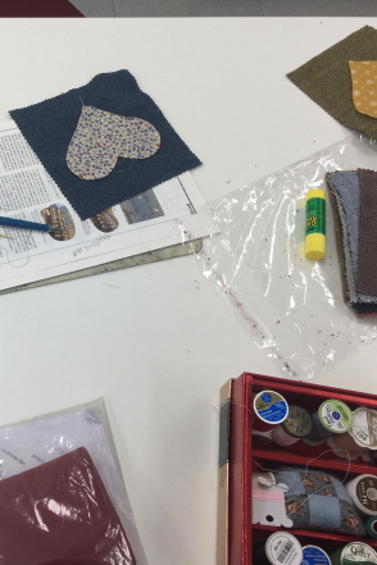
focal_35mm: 41
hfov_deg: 31.3
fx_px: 644
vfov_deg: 47.4
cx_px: 45
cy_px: 283
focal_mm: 4.15
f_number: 2.2
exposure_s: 1/120
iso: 40
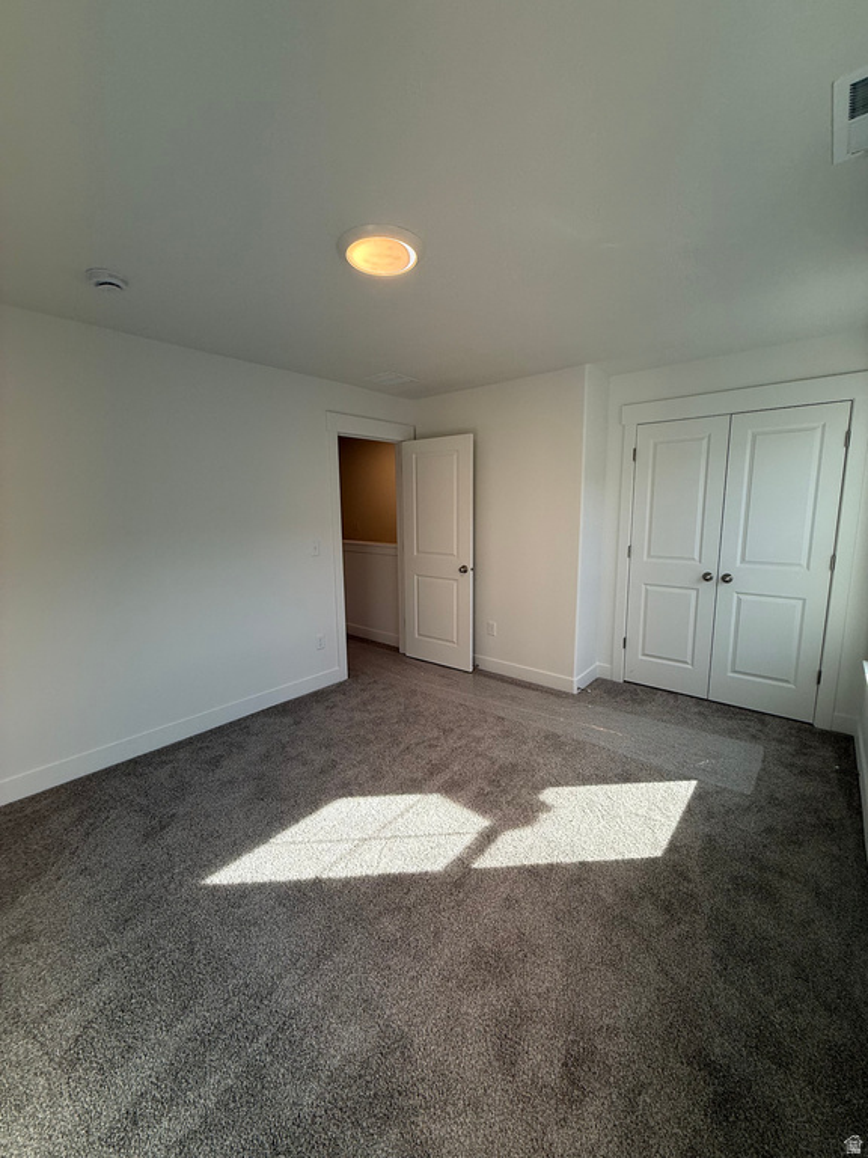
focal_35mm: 14
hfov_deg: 85.7
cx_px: 434
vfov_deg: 102.1
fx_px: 468
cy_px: 579
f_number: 2.2
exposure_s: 1/383
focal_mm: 2.22
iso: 64
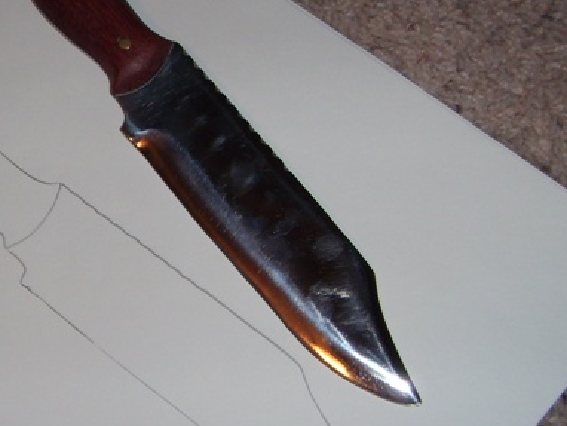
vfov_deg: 21.0
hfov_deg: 27.3
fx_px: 1147
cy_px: 220
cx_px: 134
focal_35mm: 70
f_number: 3.5
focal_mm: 6.4
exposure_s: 1/60.2
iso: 64
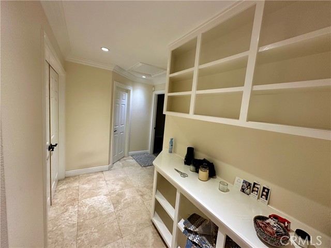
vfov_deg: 85.7
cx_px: 166
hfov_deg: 102.1
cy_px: 124
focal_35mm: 14
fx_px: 134
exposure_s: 1/60
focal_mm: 2.22
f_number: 2.2
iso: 160
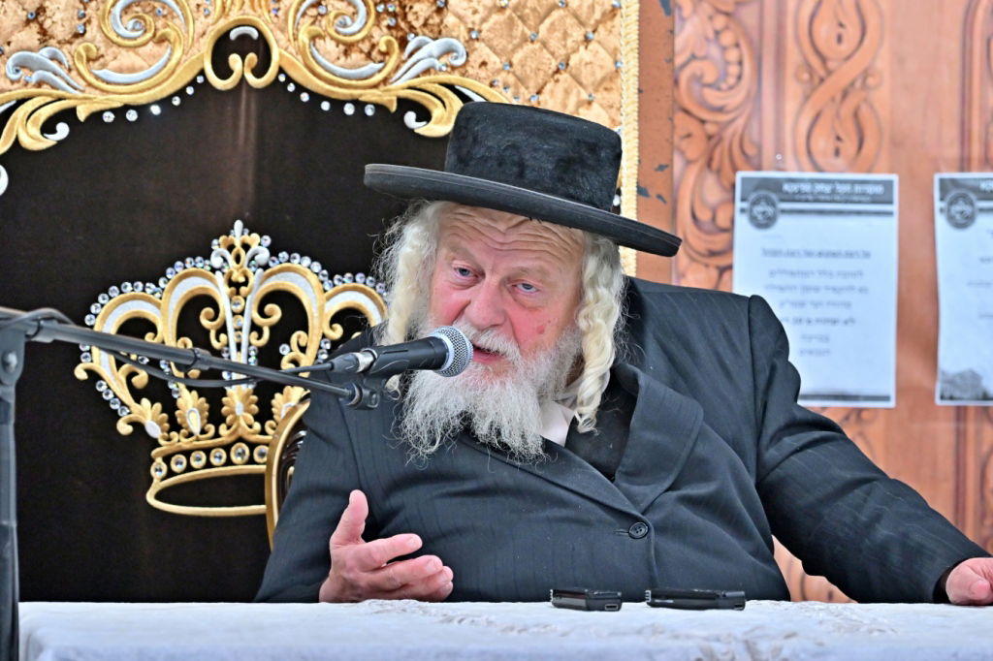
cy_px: 330
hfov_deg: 11.4
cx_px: 496
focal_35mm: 180
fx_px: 4963
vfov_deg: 7.6
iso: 1000
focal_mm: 120
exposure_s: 1/320
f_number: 4
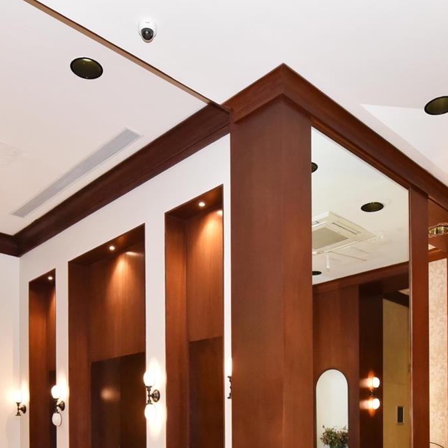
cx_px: 229
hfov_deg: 46.0
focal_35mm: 36
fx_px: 527
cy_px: 439
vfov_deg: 40.8
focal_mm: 14
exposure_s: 1/80
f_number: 6.3
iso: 2000
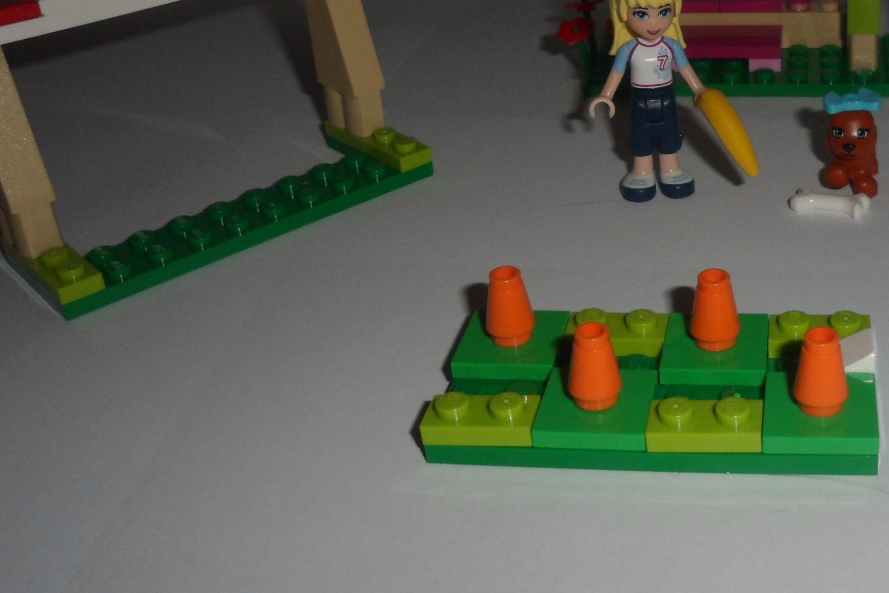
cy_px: 165
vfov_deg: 28.3
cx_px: 684
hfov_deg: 40.5
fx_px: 1161
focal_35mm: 47
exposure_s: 1/15
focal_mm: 4.9
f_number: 9.4
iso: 100
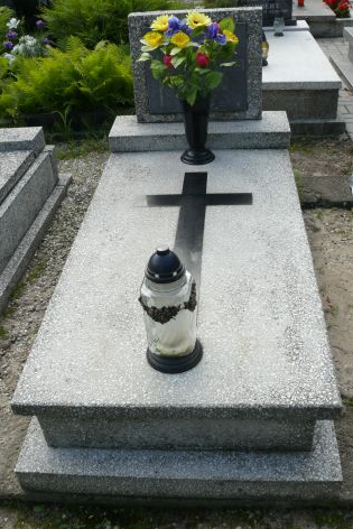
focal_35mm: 37
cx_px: 183
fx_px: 544
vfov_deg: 51.9
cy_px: 267
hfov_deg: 36.0
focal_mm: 7.4
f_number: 5.6
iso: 100
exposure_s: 1/200
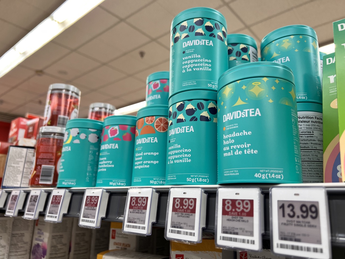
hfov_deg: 67.3
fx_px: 259
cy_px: 130
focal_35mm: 26
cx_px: 172
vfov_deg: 53.1
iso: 50
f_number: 1.5
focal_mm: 5.7
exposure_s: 1/120
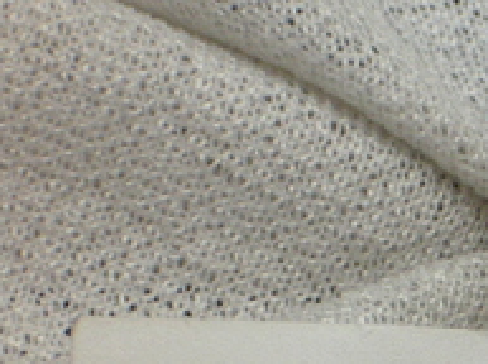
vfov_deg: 3.9
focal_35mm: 379
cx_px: 794
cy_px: 445
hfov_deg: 5.2
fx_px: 5333
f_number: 5
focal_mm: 17.4
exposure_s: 1/125
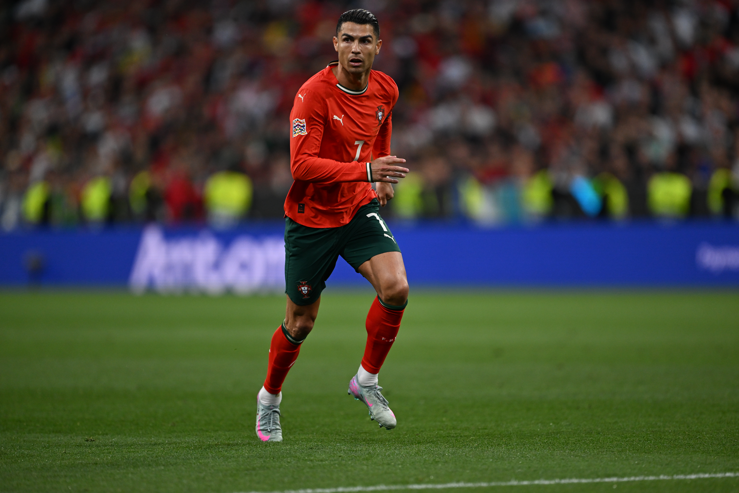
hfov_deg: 5.2
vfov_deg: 3.4
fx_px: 8210
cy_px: 246
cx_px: 370
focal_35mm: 400
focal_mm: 400
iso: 1600
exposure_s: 1/1600
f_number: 2.8
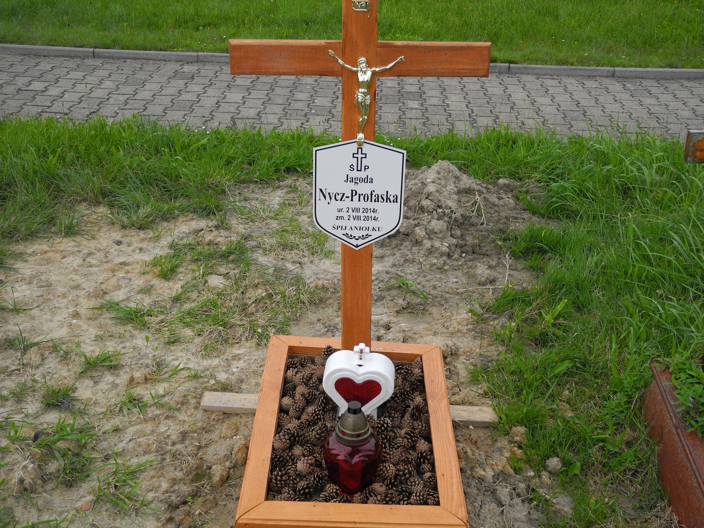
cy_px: 264
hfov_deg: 45.8
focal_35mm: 41
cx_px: 352
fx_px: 834
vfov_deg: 35.1
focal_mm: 8.8
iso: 100
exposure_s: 1/200
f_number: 3.2
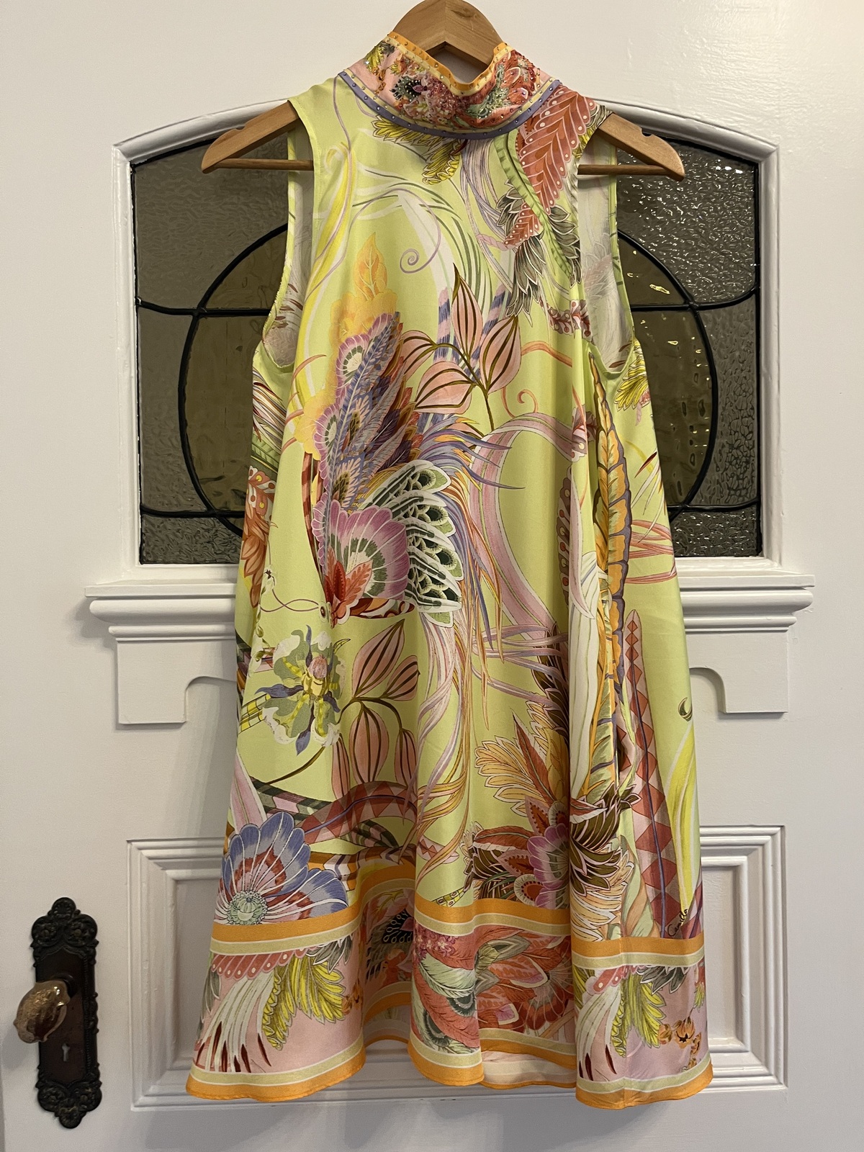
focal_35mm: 26
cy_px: 576
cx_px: 432
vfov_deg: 67.3
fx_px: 865
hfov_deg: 53.1
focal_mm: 5.1
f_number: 1.6
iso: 160
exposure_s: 1/50
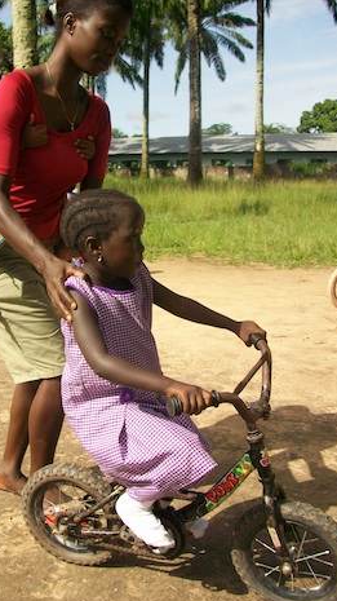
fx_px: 573
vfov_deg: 55.3
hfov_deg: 32.5
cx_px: 114
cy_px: 308
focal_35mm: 36
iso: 64
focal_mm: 5.7
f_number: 2.8
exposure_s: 1/640
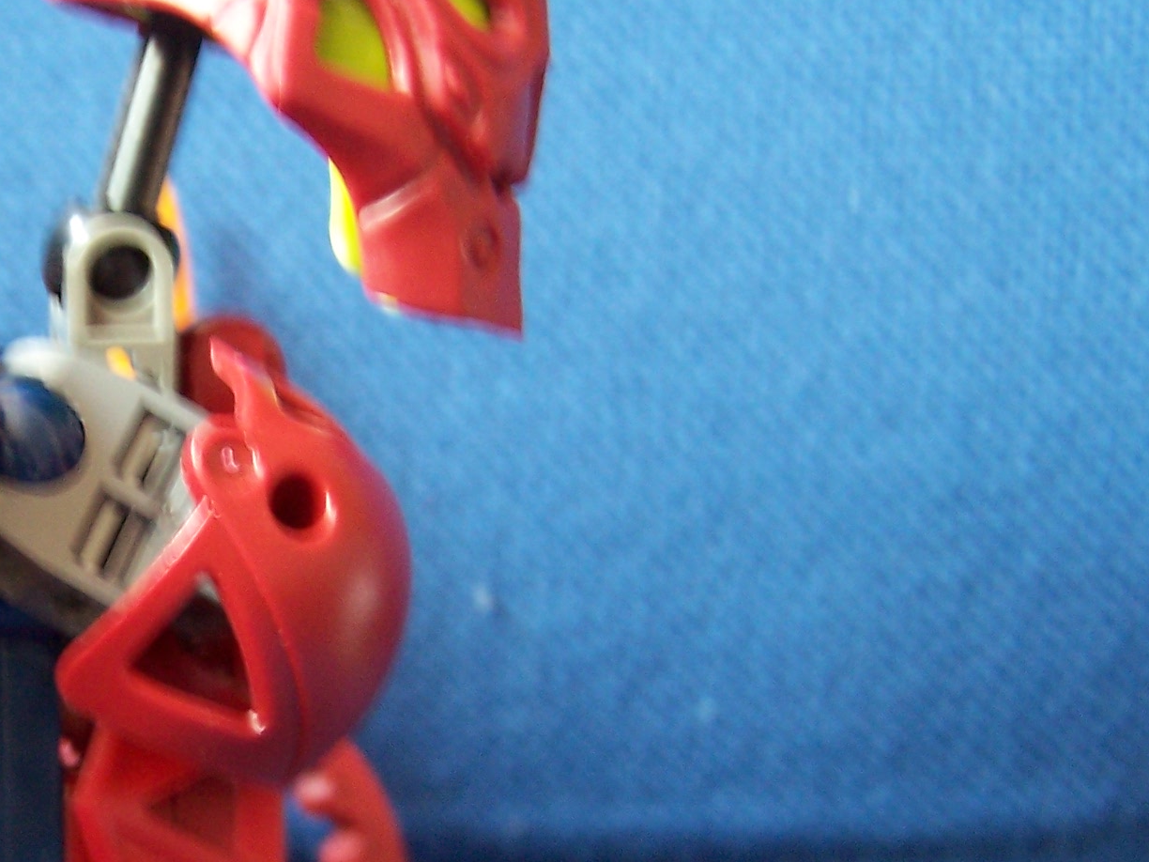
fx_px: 2655
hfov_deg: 23.9
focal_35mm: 80
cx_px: 172
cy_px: 657
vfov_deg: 18.3
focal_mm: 6.3
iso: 140
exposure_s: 1/8
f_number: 2.8
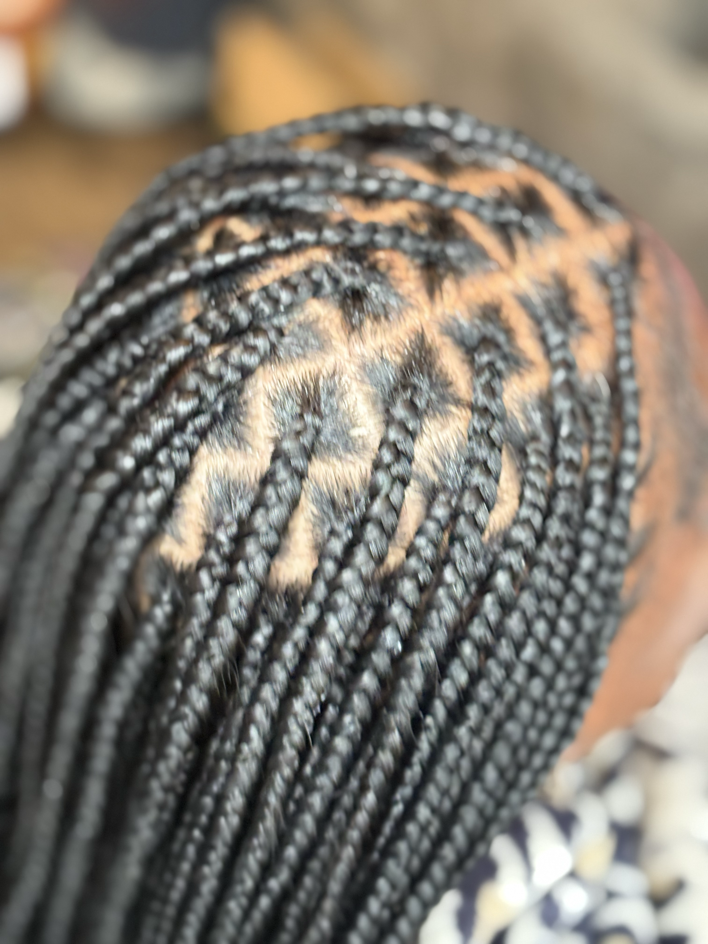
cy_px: 472
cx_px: 354
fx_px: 1418
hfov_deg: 28.0
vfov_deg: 36.8
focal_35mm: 52
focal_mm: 5.96
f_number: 1.6
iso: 250
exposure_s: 1/30
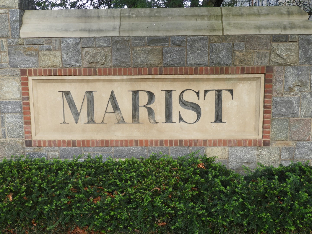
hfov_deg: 46.8
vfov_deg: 36.0
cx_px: 156
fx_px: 361
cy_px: 117
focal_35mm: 40
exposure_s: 1/80
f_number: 3.8
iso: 100
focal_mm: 7.2
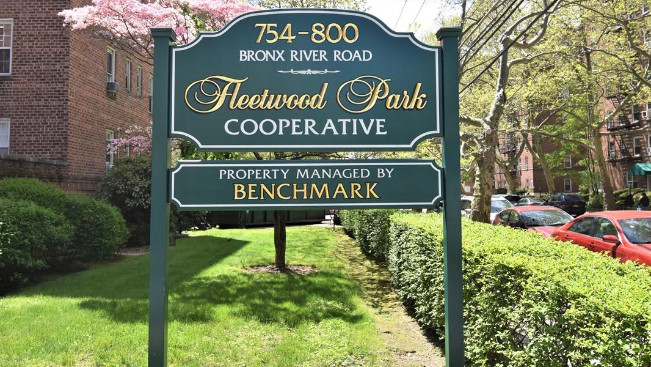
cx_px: 320
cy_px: 160
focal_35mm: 32
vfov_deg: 36.6
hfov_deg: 61.0
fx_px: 552
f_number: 8
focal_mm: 20
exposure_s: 1/500
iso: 360
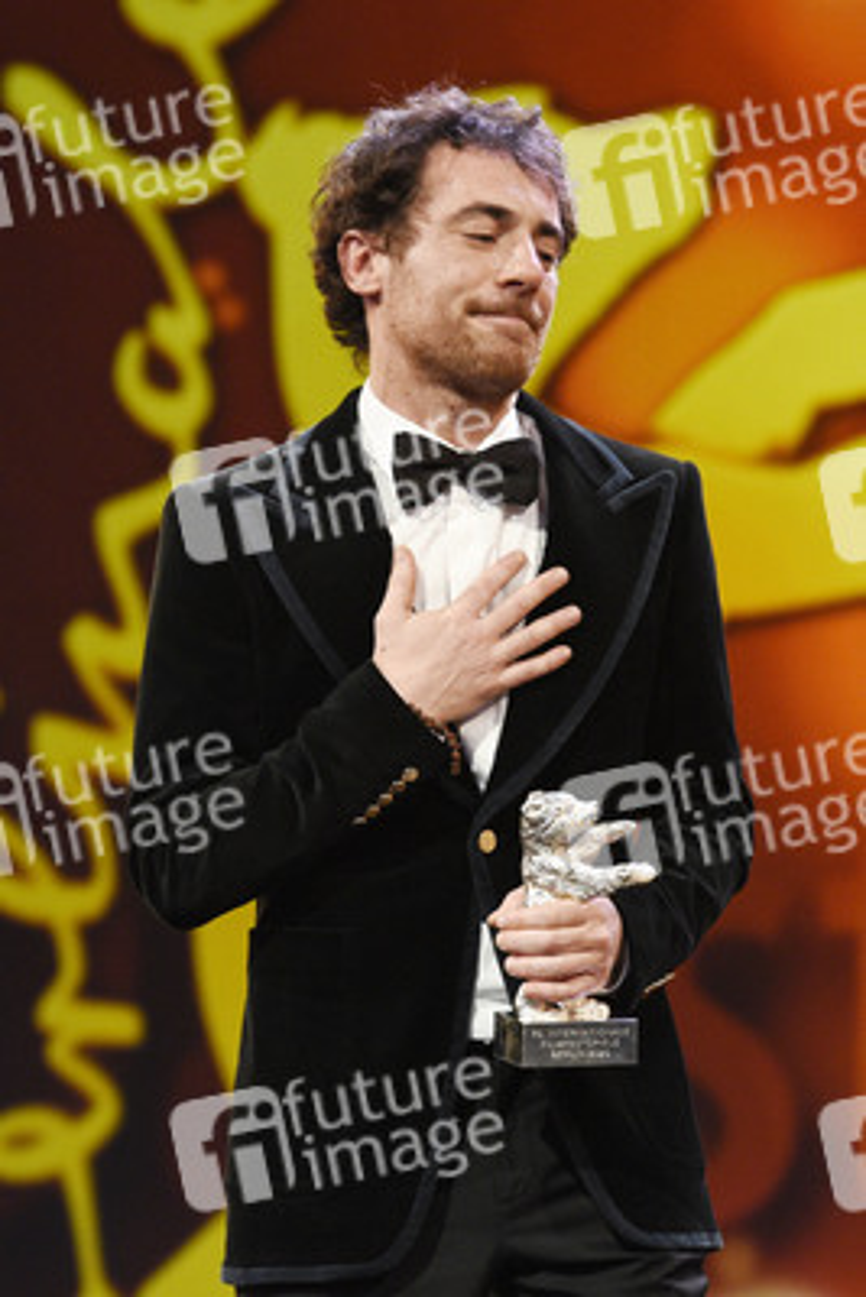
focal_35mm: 150
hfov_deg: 9.2
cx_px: 433
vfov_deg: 13.7
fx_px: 5407
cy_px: 648
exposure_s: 1/160
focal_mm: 150
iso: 5000
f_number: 4.5
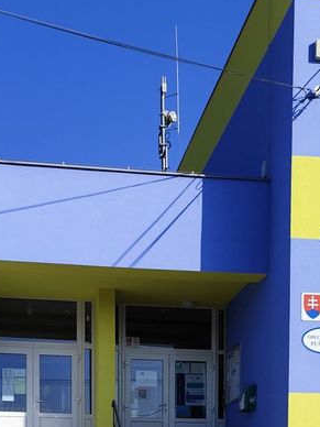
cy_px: 533
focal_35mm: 60
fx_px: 740
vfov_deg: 27.6
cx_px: 139
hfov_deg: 24.4
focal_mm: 6.19
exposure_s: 1/1089
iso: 50
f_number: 1.65
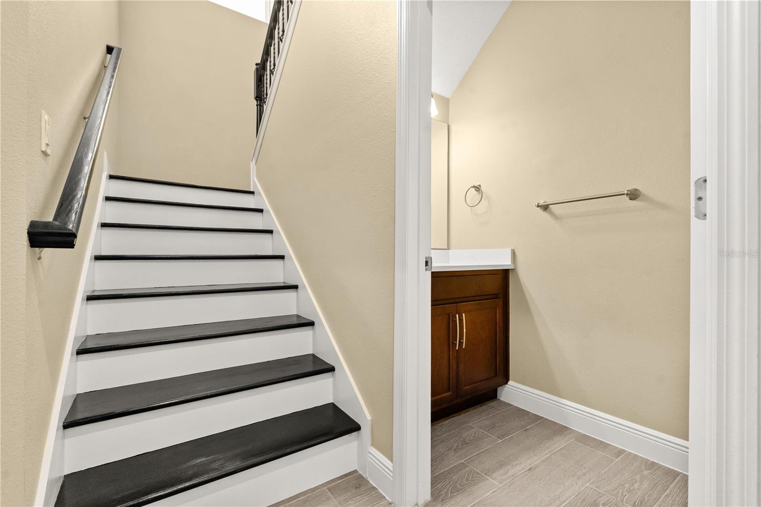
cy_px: 254
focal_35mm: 16
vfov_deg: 73.7
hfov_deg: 96.7
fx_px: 338
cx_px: 380
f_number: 8
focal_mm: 16
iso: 2500
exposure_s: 1/60
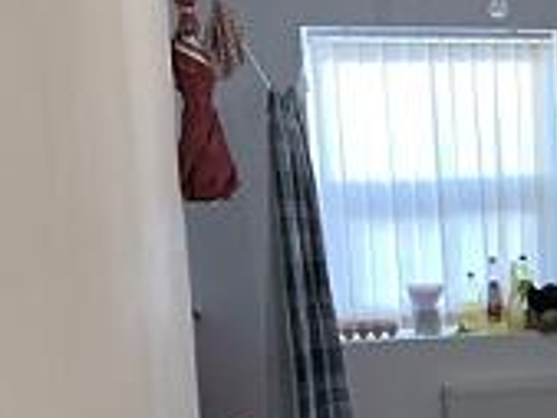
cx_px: 1210
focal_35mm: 116
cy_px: 393
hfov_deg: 13.7
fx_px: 1868
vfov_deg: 12.7
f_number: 1.8
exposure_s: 1/60
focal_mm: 4.25
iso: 160
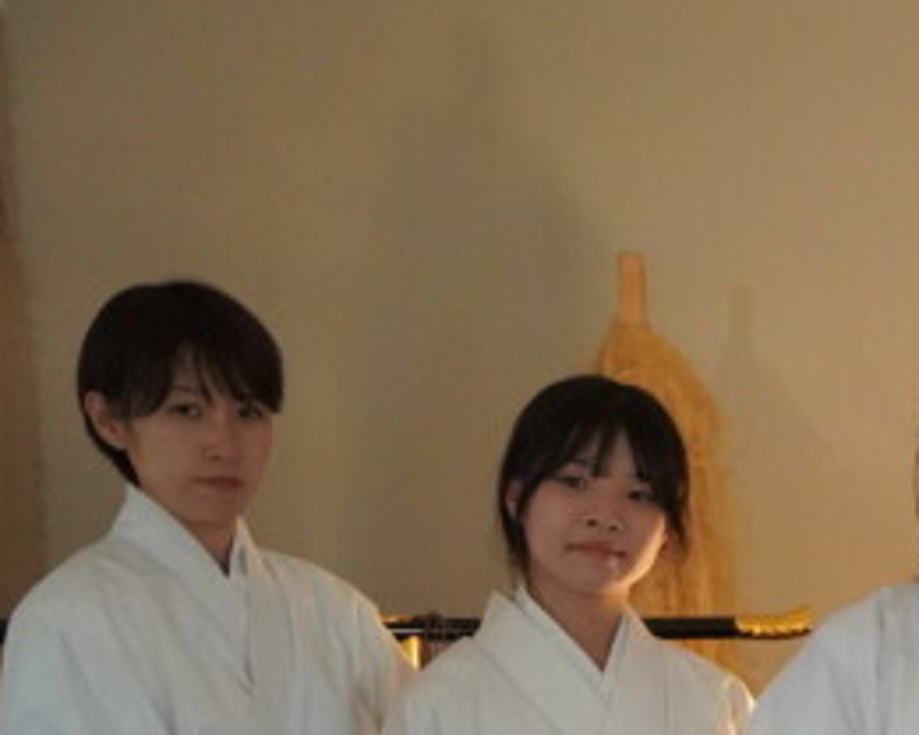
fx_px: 3917
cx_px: 1728
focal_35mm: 144
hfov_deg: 12.1
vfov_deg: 10.4
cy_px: 1115
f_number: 4
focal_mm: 39
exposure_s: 1/160
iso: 8000
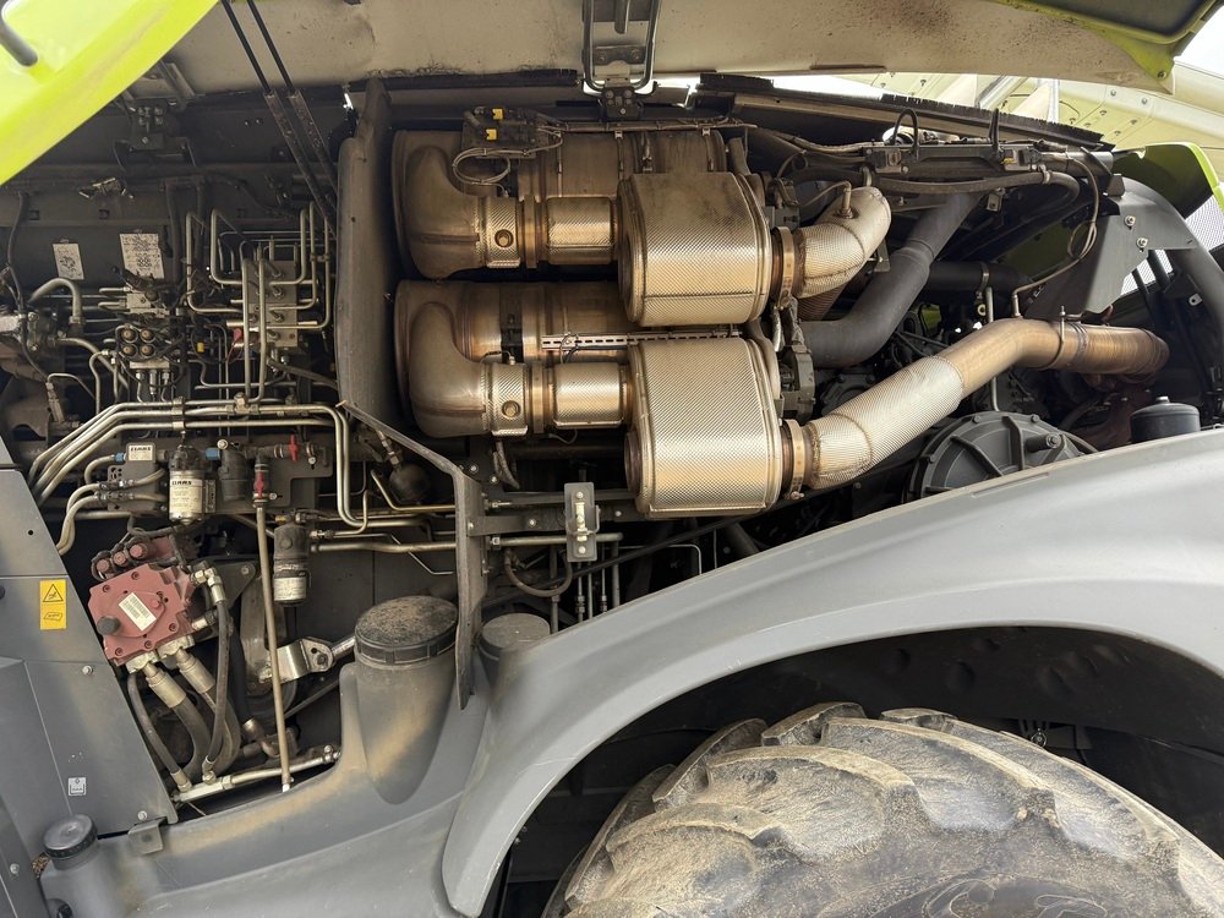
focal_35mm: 24
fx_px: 849
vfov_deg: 56.8
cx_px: 612
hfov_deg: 71.6
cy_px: 459
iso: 200
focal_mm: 6.76
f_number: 1.78
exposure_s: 1/97
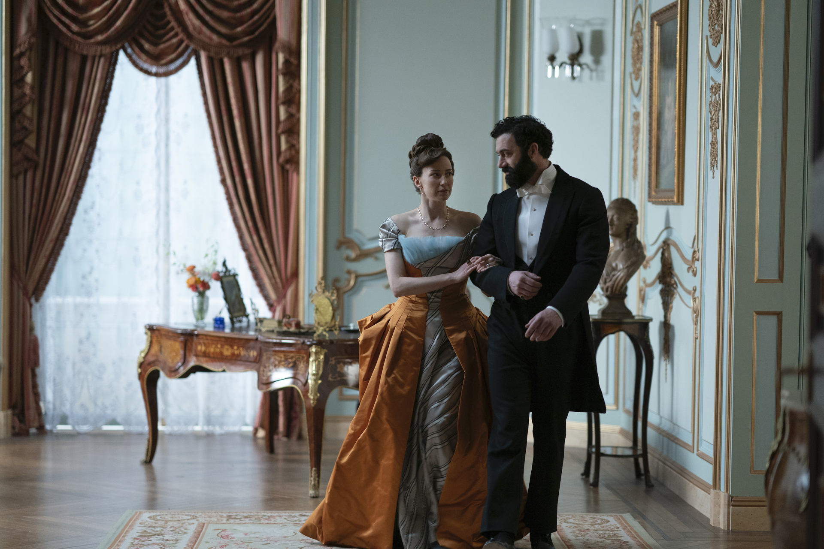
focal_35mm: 85
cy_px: 274
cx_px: 412
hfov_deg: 23.9
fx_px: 1945
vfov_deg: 16.1
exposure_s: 1/100
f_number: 1.6
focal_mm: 85
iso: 1600
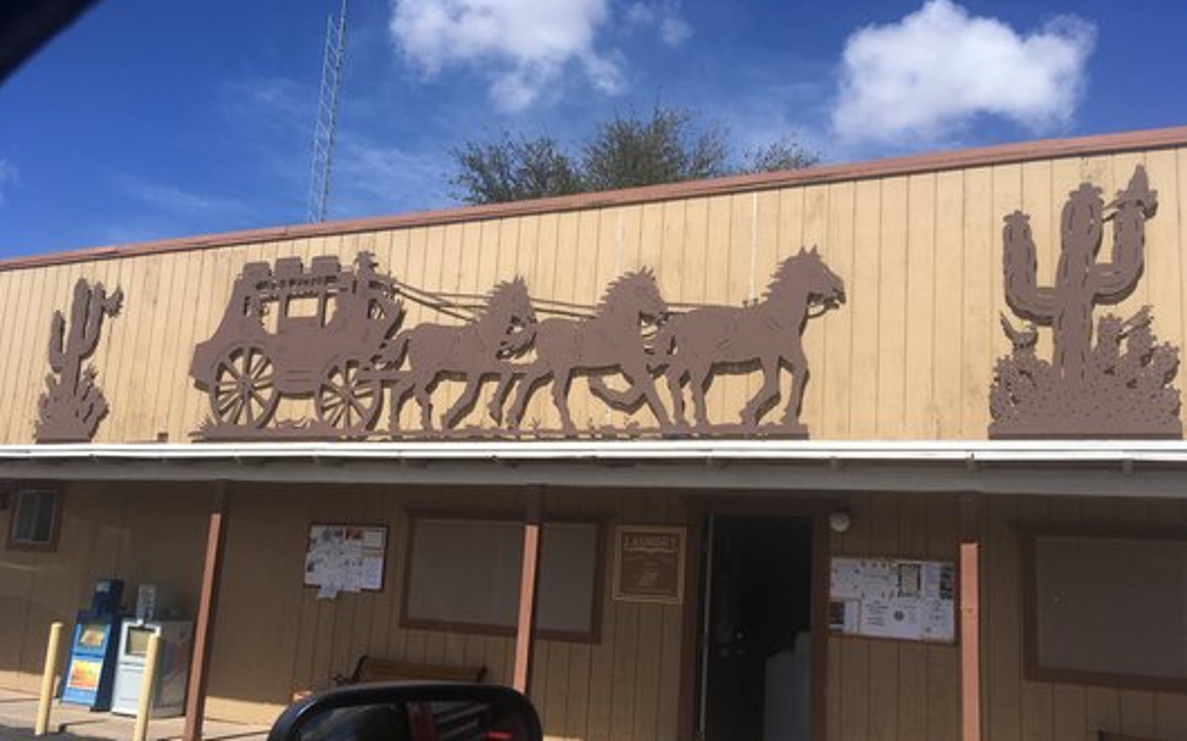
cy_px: 427
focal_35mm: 31
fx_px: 1002
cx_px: 594
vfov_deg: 40.4
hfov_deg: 61.3
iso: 25
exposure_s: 1/2481
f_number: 2.2
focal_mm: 4.15
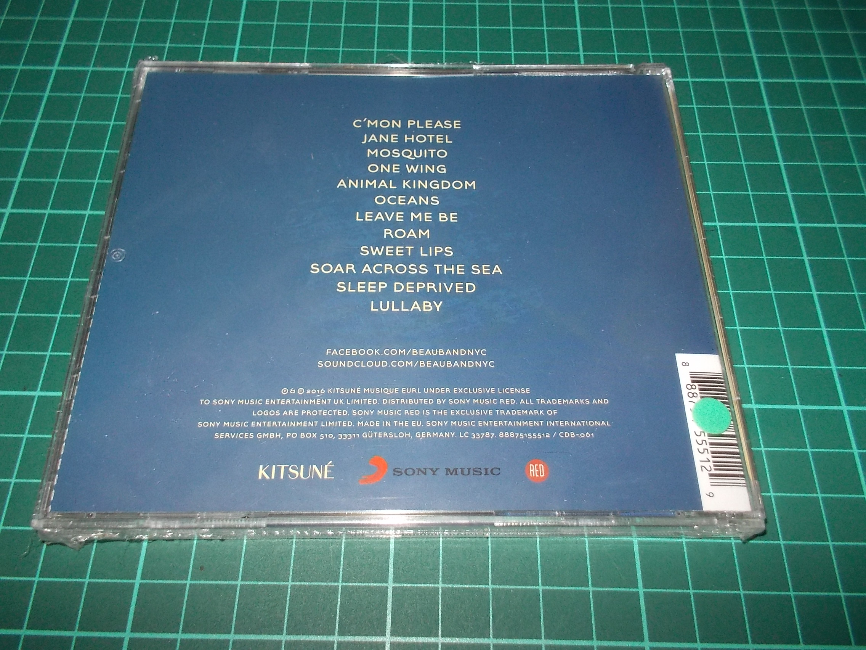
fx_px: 726
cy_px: 325
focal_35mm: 29
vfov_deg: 48.2
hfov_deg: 61.7
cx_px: 433
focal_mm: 4.1
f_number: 3.3
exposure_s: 1/30
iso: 200
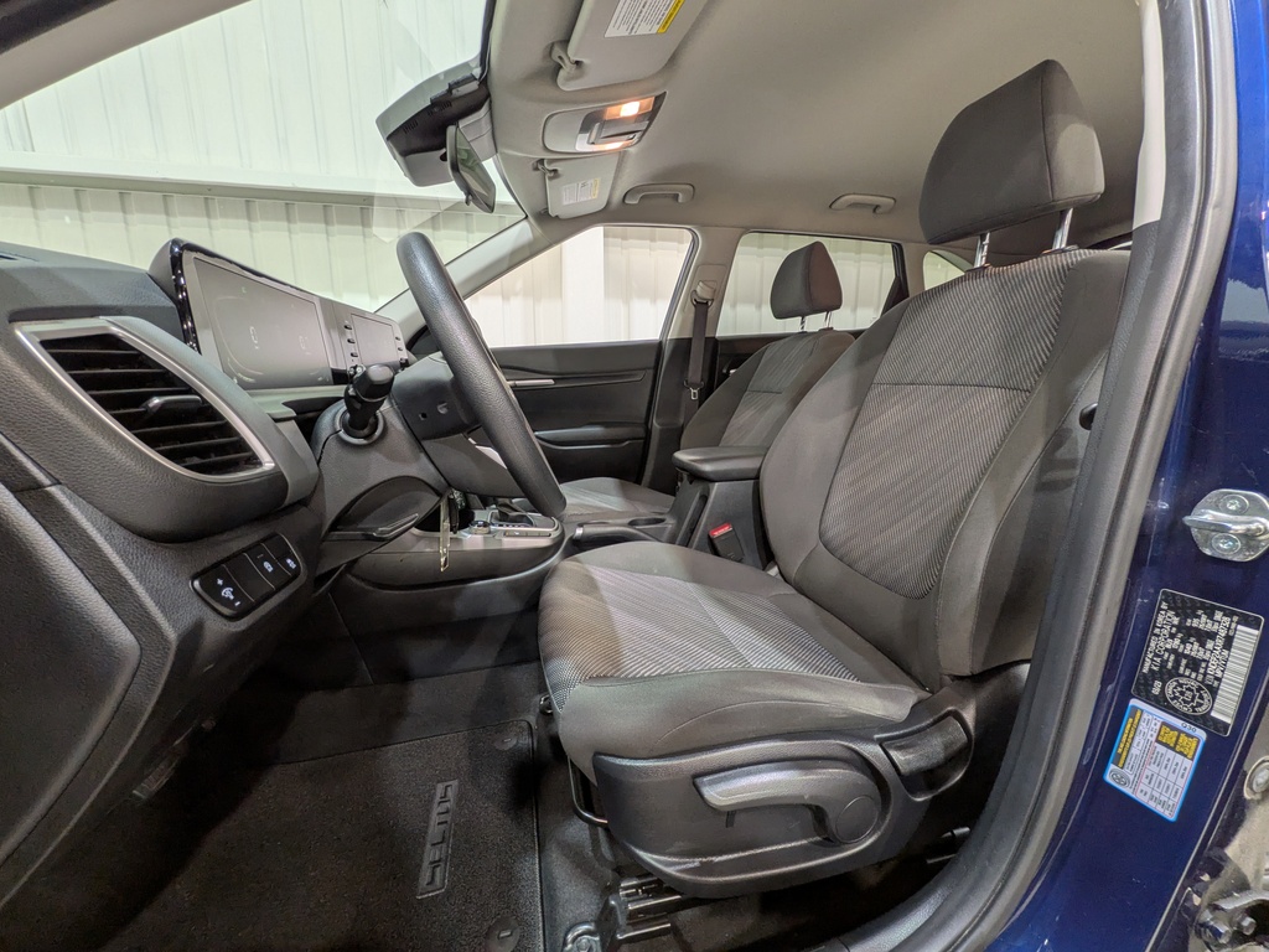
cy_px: 476
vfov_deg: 85.7
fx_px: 513
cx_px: 634
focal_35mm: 14
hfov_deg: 102.1
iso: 73
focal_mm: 1.83
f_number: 2.2
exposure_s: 1/30
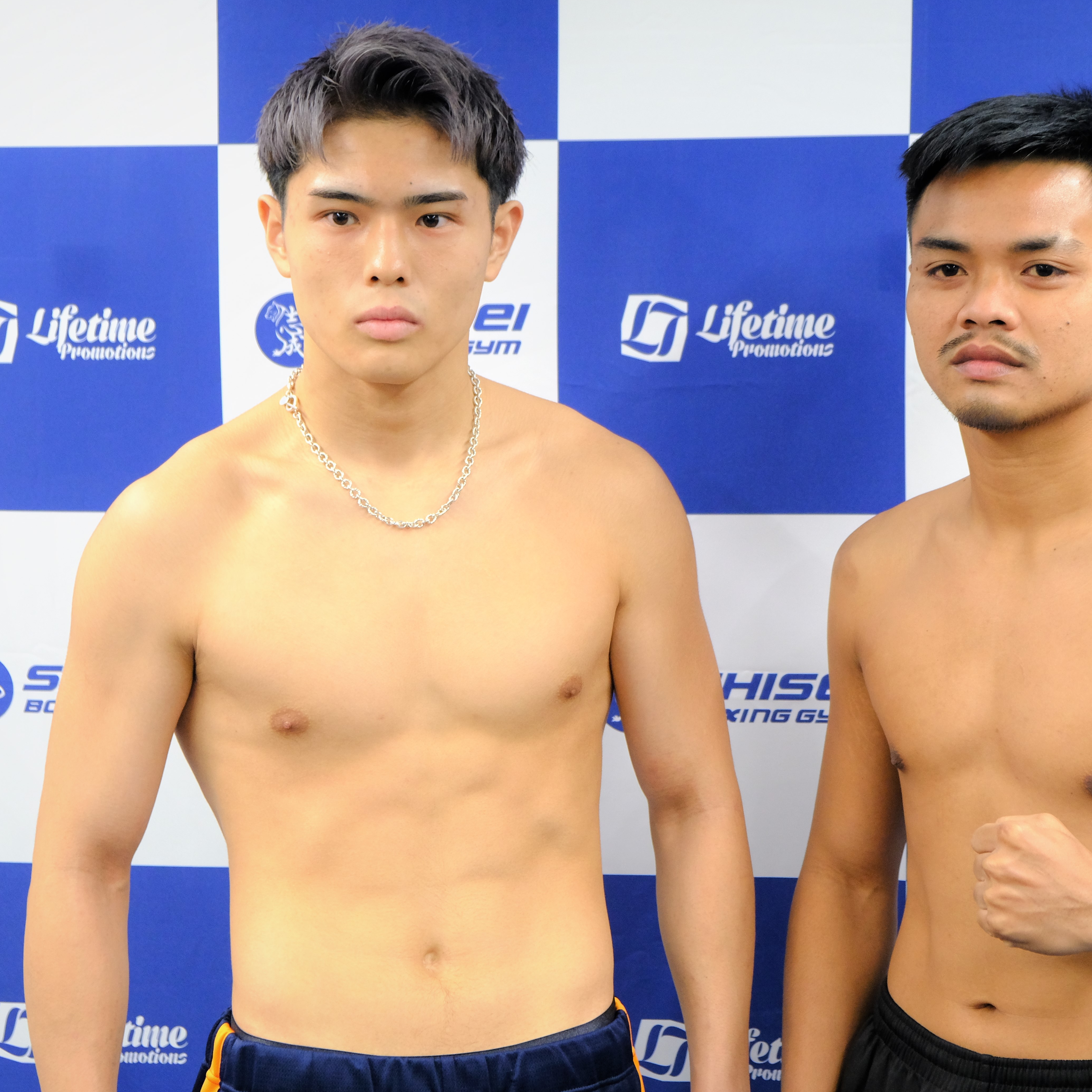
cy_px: 547
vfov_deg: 24.0
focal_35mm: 72
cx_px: 668
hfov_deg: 23.9
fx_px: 2570
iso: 1250
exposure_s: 1/60
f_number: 3.6
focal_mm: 37.4
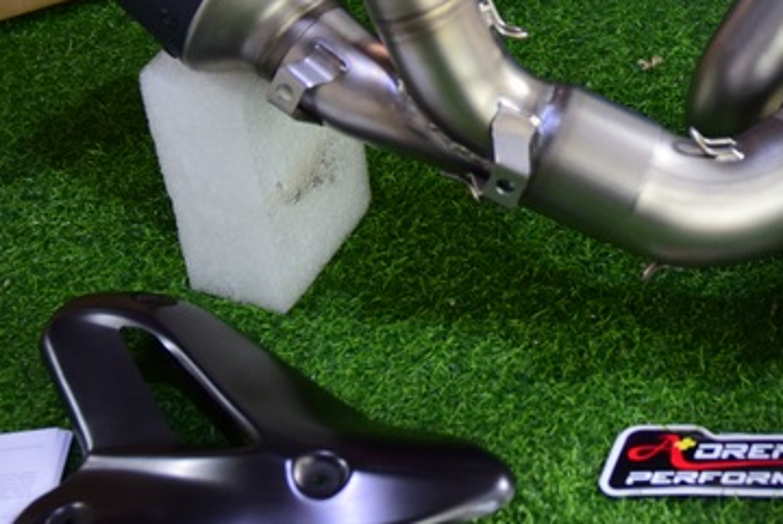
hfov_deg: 25.0
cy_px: 82
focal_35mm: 80
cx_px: 616
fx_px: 1742
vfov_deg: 16.9
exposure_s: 1/30
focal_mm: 24
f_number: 3
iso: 1000
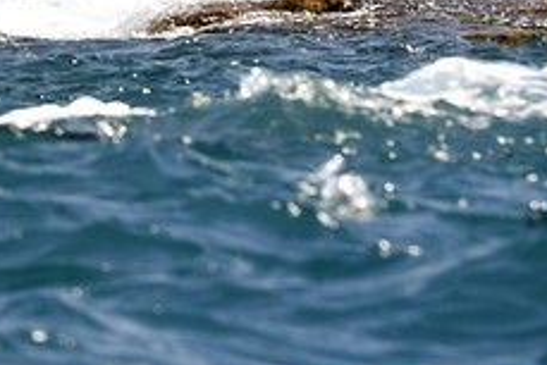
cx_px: -1108
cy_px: -513
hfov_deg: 1.5
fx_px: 21209
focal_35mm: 1395
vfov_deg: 1.0
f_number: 10
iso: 200
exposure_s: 1/640
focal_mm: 200
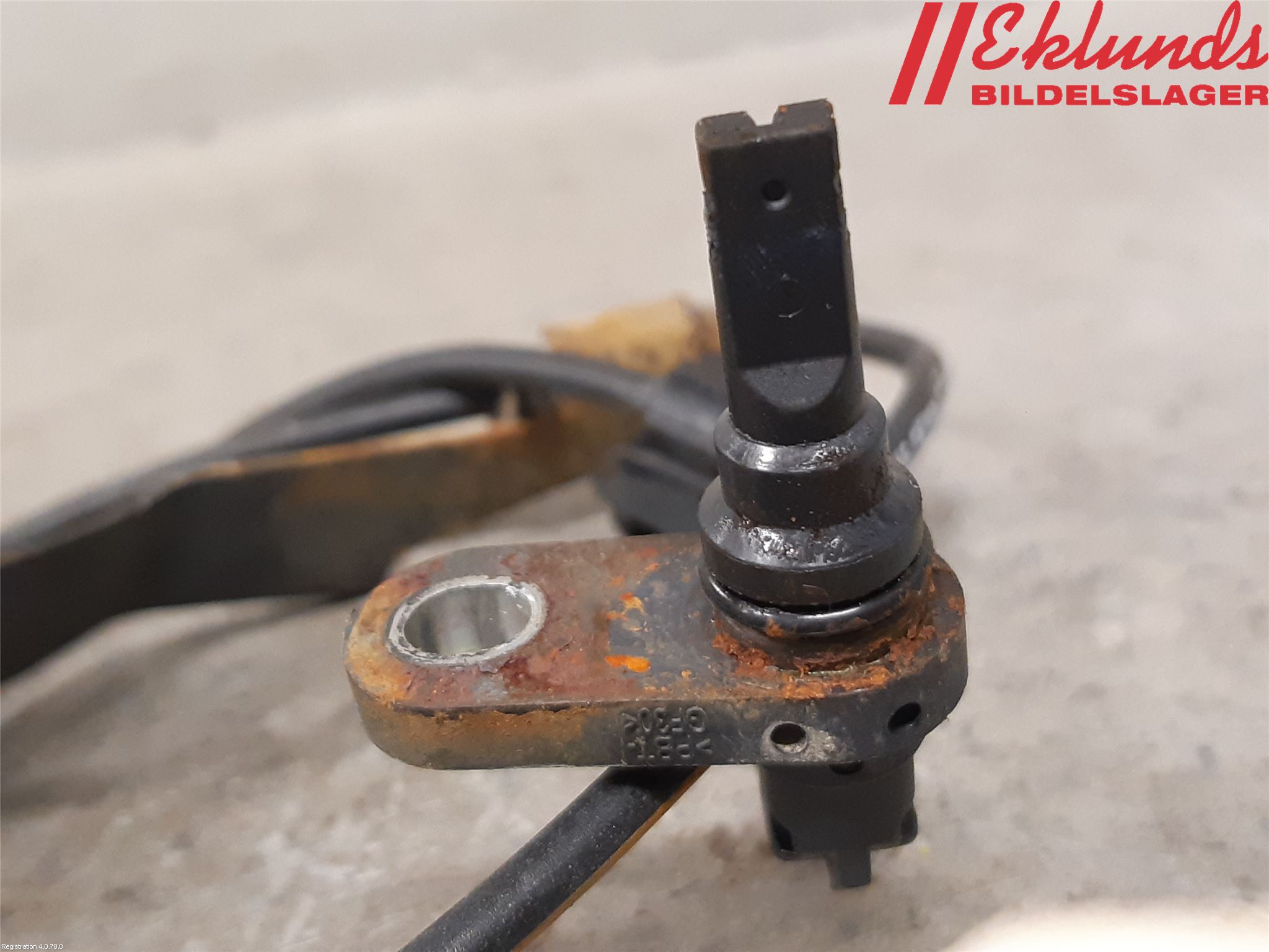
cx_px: 634
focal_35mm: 26
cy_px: 476
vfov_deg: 53.1
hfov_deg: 67.3
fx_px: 953
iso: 250
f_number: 1.7
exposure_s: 1/33
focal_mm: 3.93
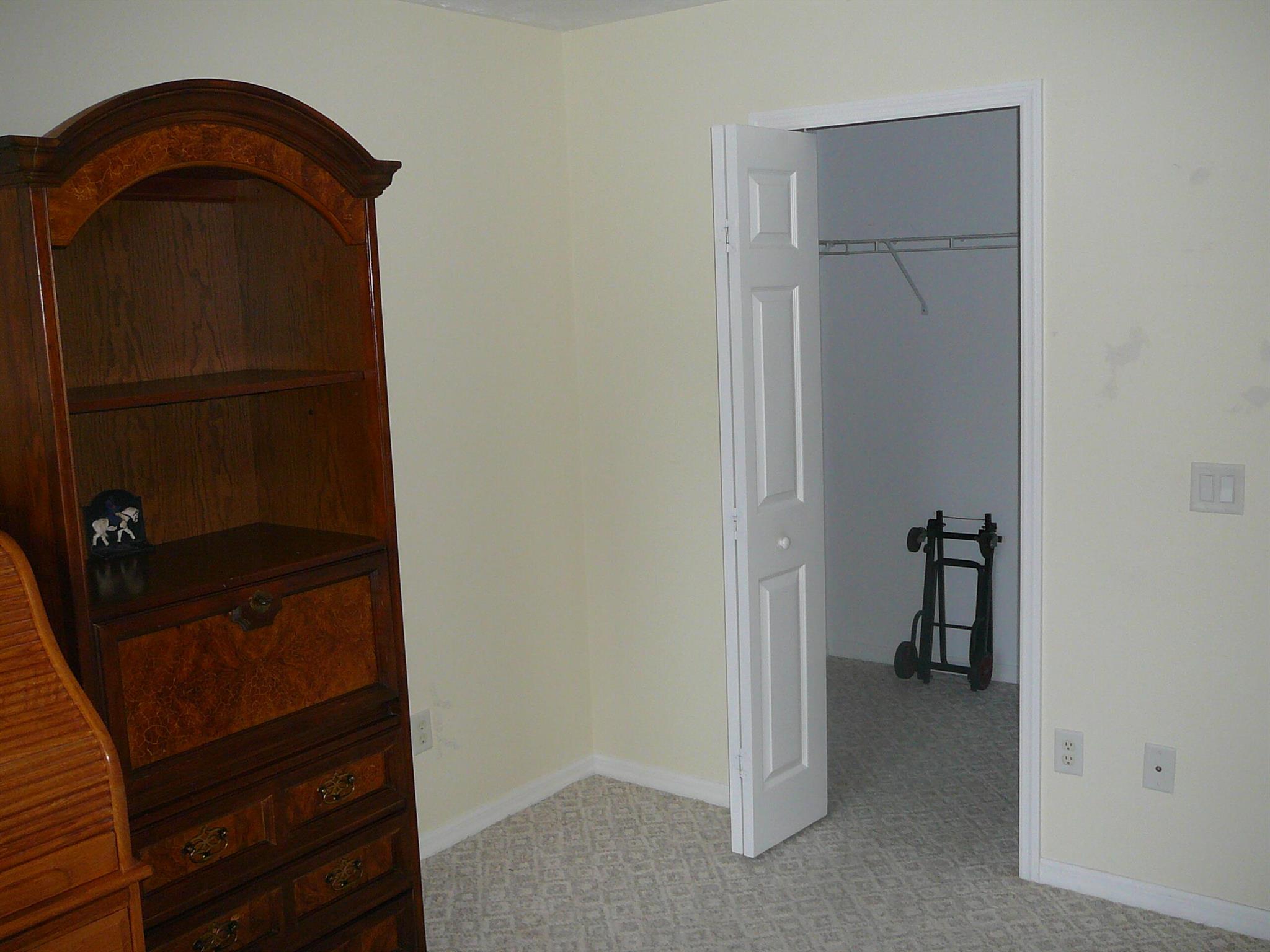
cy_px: 476
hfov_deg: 52.6
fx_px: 1284
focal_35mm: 35
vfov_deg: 40.7
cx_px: 635
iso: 160
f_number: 2.8
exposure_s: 1/30
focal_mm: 5.2
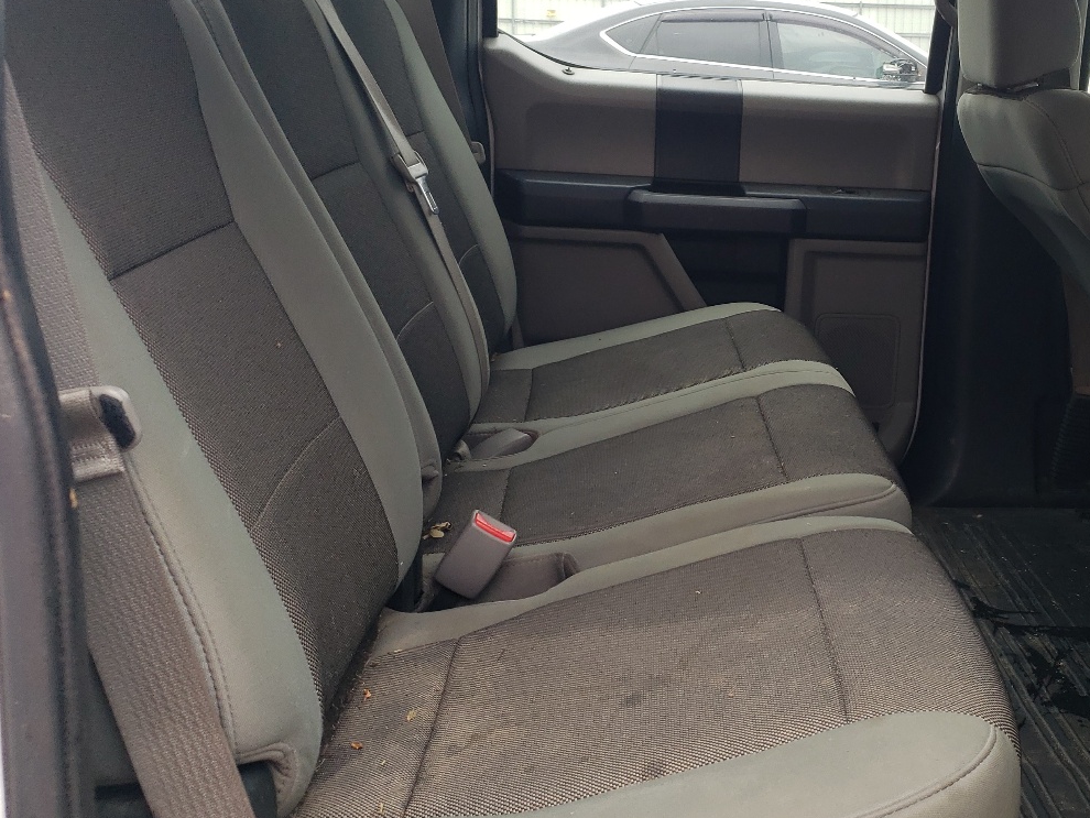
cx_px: 821
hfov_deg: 43.3
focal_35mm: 42
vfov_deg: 34.3
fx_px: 1323
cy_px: 372
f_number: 1.5
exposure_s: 1/167
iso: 50
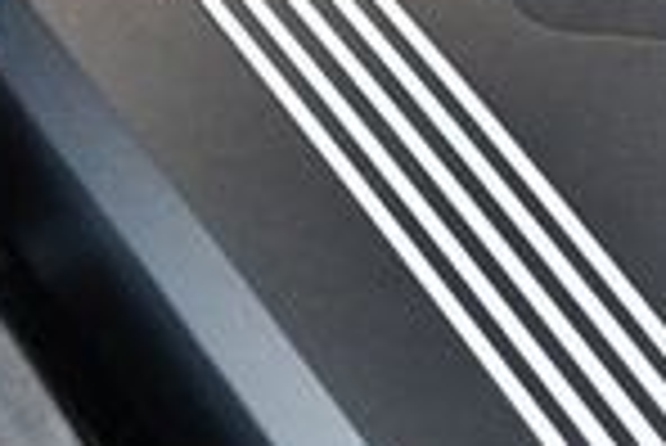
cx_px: 801
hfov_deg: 12.8
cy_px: 101
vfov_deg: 8.8
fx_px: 2889
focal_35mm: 156
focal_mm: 18
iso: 800
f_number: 3.5
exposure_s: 1/125
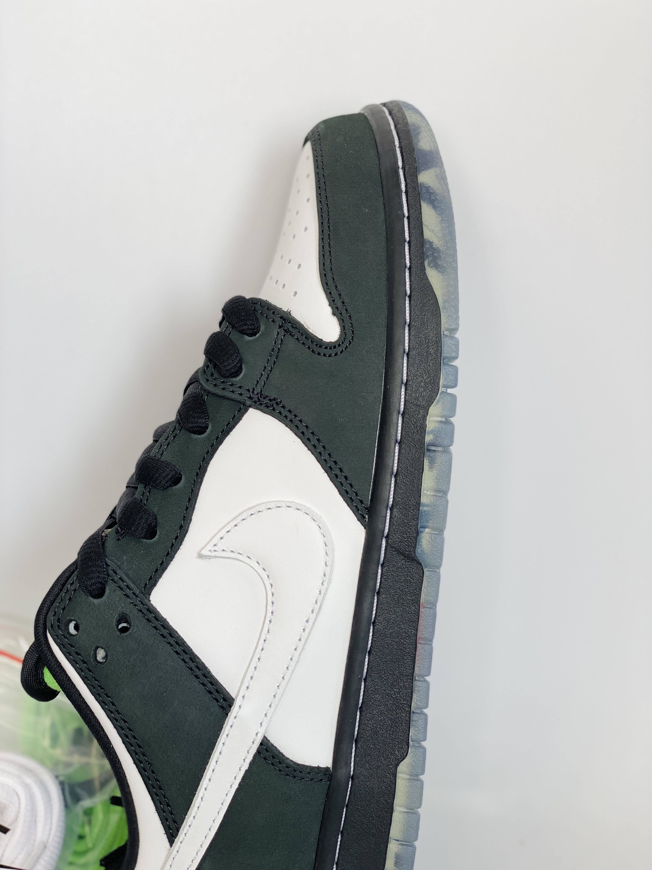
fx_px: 1306
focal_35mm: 52
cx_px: 326
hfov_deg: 28.0
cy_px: 435
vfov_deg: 36.8
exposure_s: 1/100
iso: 50
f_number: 2
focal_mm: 6
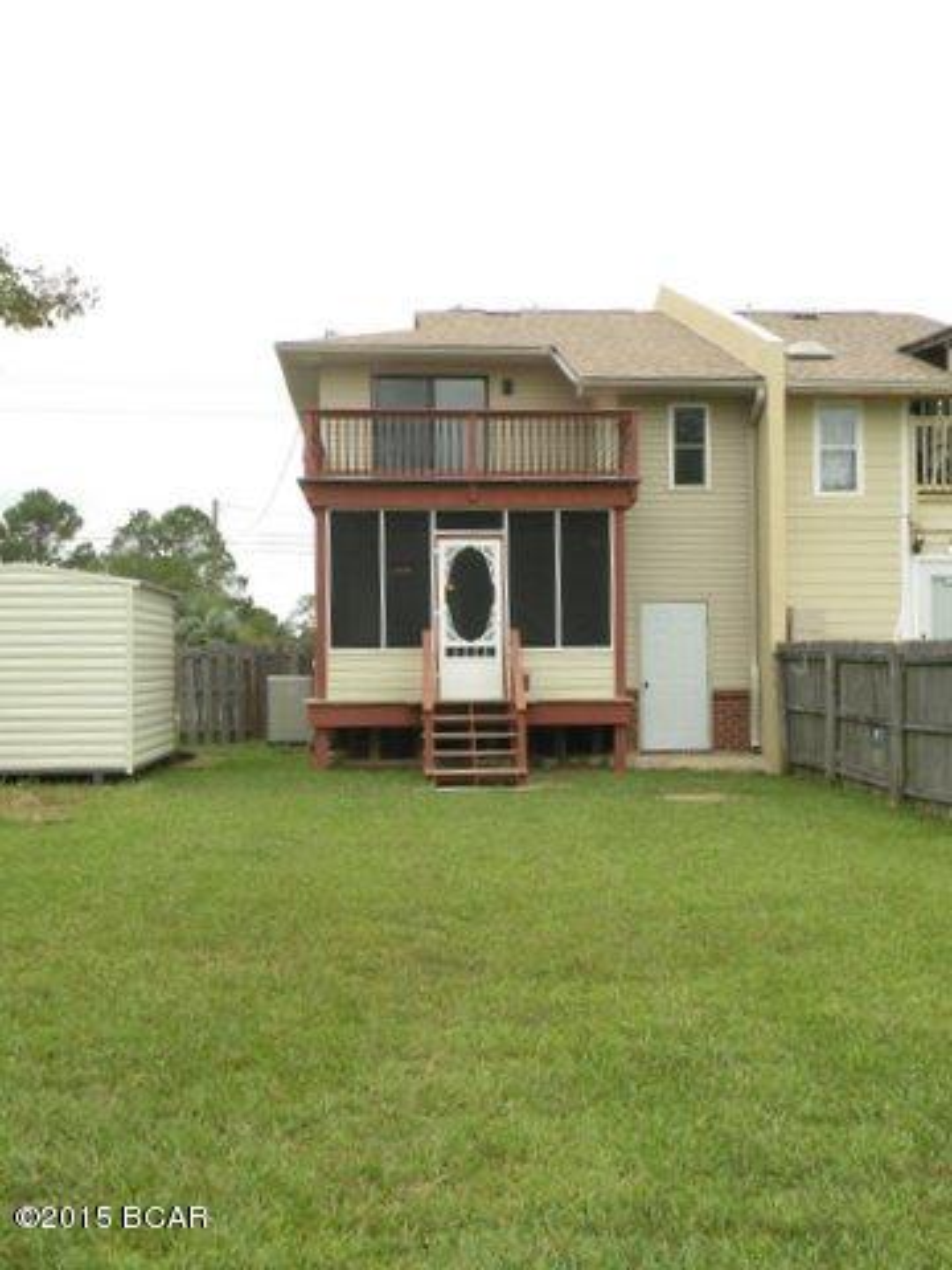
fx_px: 1540
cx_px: 476
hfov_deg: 34.3
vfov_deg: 44.8
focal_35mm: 42
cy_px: 635
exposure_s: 1/166
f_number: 4.5
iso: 94
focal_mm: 7.4
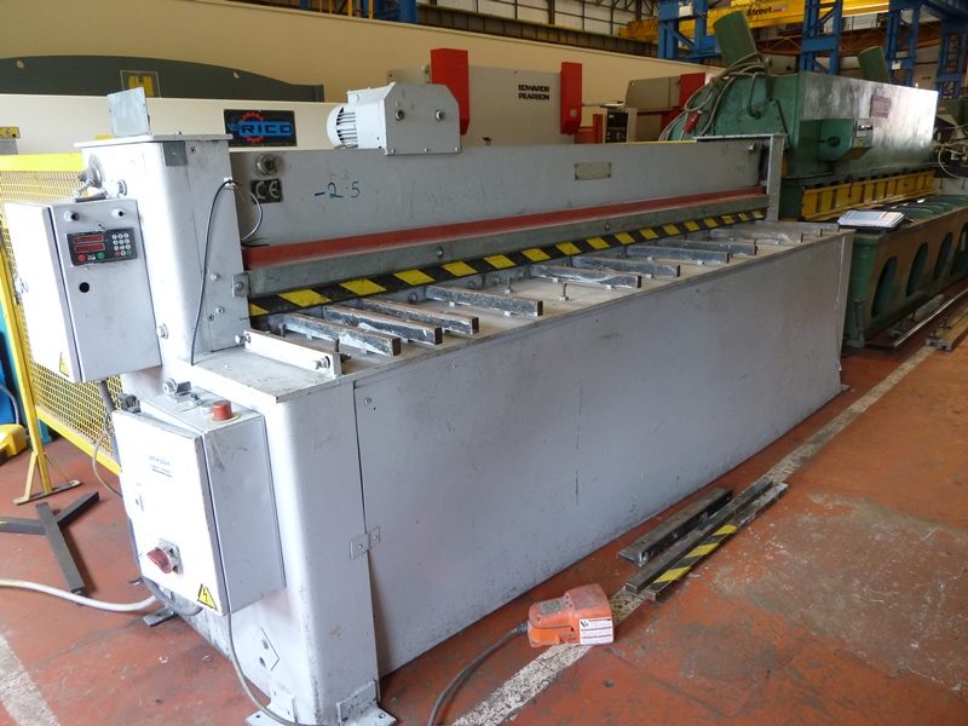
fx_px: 699
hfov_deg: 69.4
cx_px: 484
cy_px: 363
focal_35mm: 25
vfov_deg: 54.9
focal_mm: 4.1
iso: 200
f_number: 3.3
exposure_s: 1/30
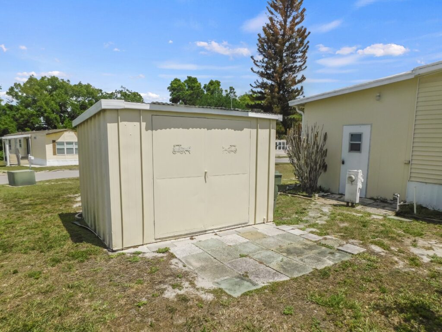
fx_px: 294
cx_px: 221
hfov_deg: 73.9
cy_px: 166
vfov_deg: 58.9
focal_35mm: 23
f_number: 6
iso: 125
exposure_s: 1/800
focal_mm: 4
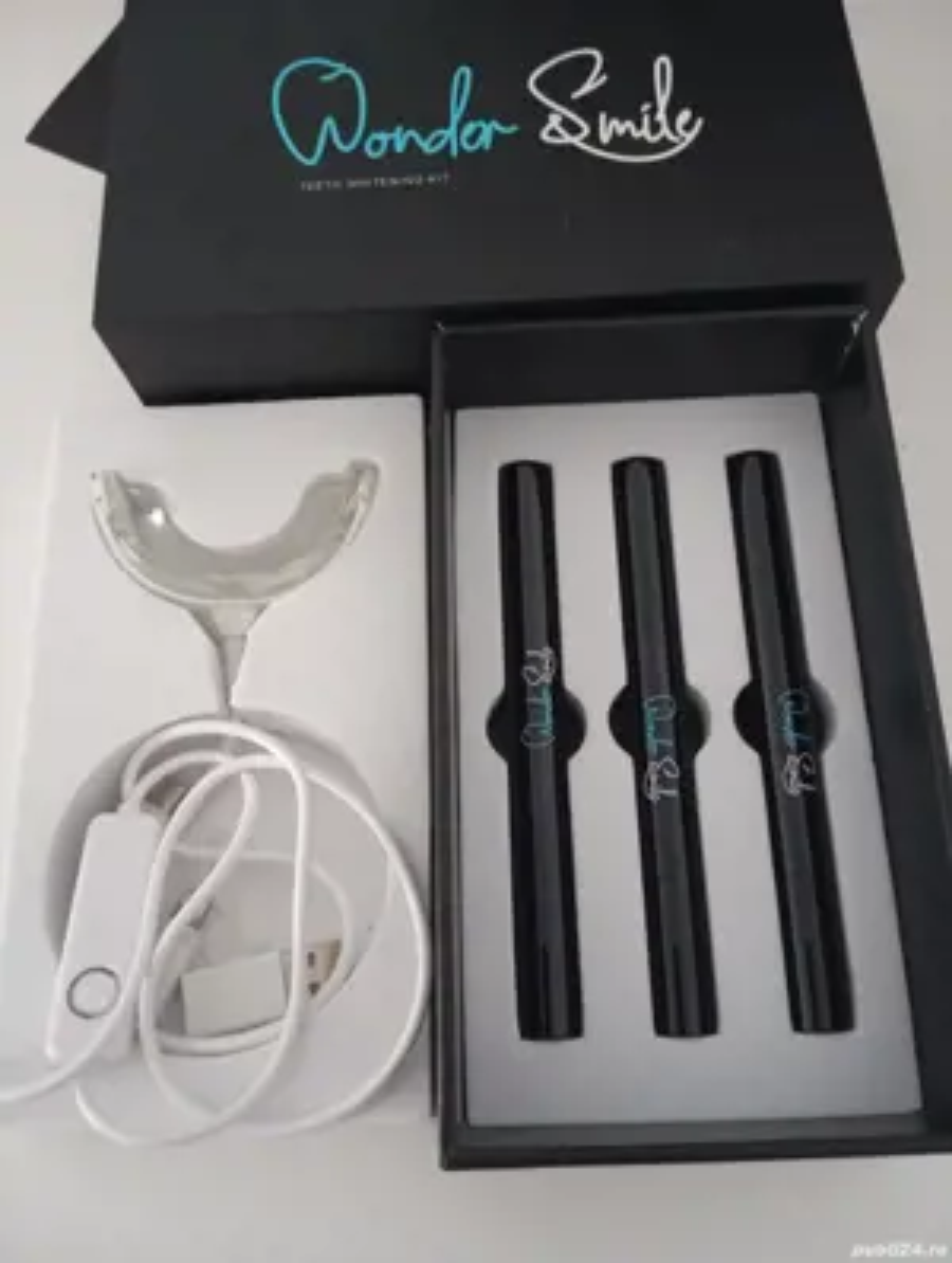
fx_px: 1023
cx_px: 476
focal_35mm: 28
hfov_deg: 49.9
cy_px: 632
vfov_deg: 63.4
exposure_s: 1/20
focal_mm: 4.22
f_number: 1.8
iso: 2905
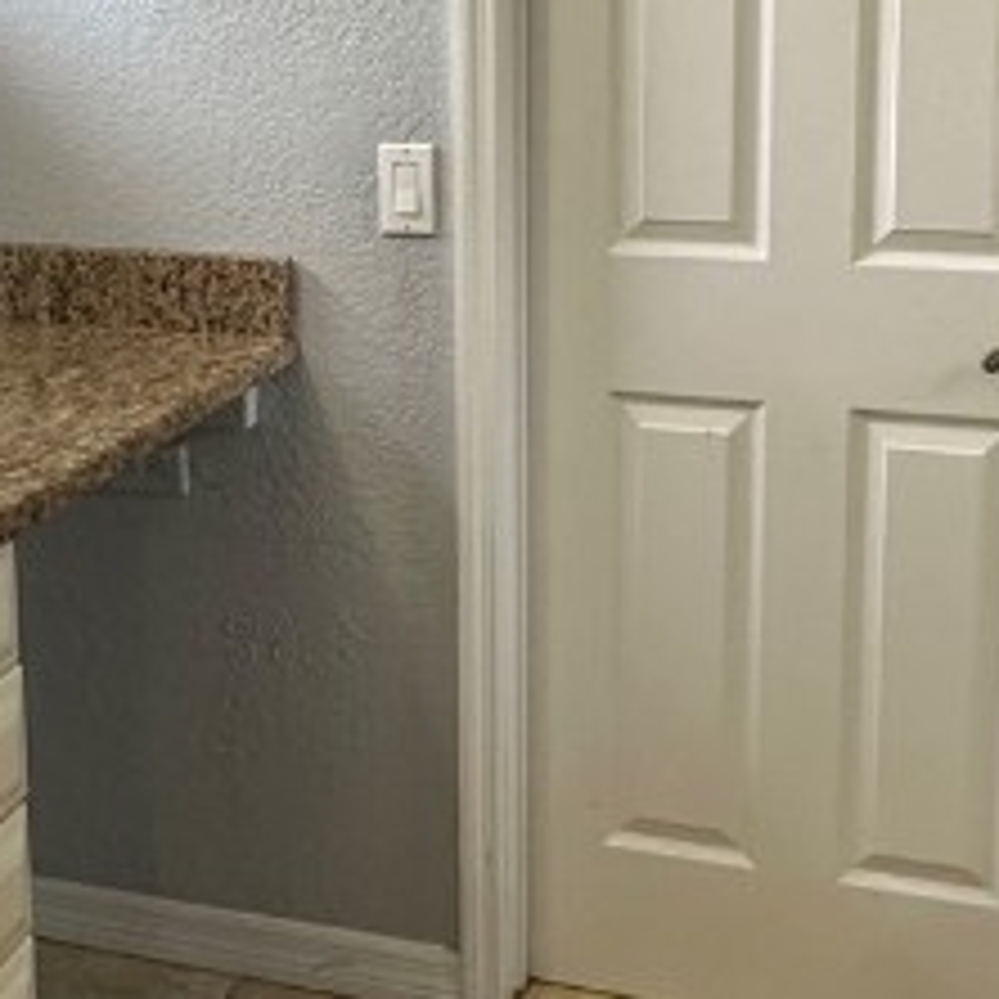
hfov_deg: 29.8
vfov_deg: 29.4
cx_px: 333
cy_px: 212
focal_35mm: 57
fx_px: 1861
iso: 160
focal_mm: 2.22
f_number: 2.2
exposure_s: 1/60
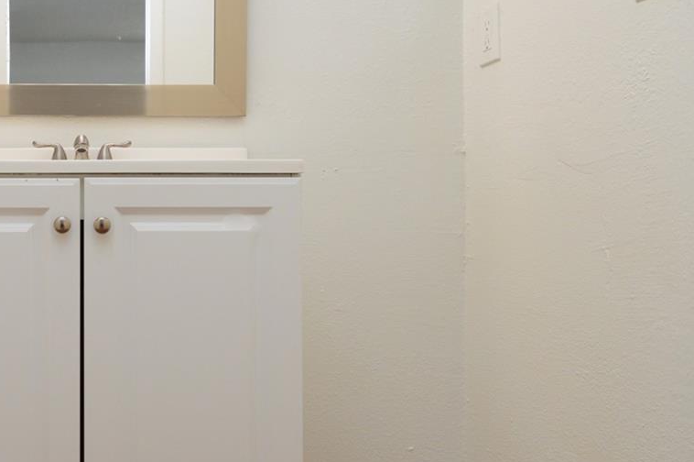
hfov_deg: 46.2
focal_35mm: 38
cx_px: 79
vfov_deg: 35.0
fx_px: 732
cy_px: 220
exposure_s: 1/80
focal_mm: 12
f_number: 4.5
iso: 400
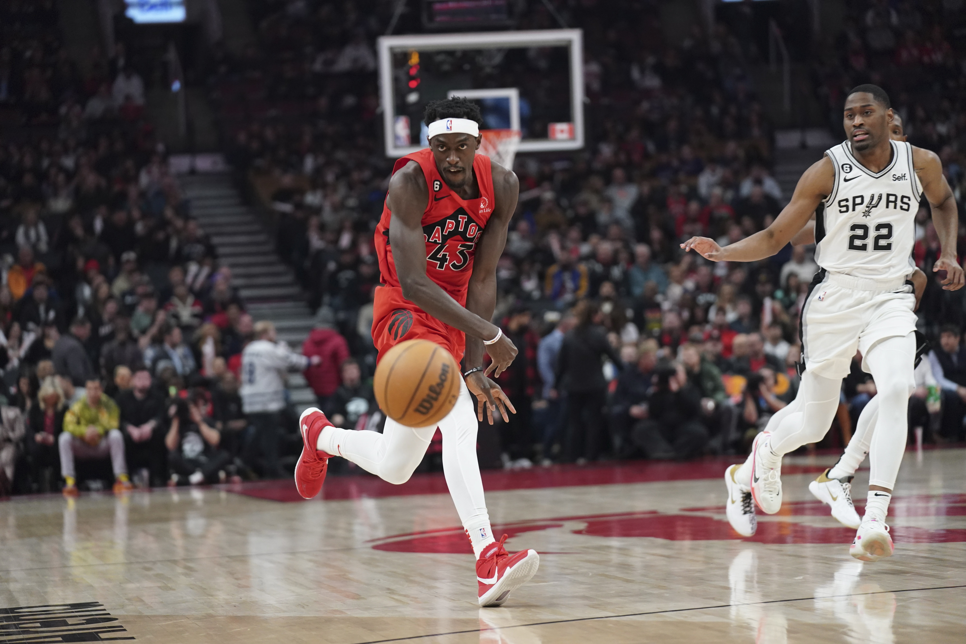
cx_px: 483
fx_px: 3166
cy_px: 322
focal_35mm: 118
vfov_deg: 11.6
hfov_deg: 17.3
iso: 4000
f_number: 2.8
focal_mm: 118
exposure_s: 1/2000
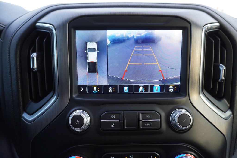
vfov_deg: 53.2
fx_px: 158
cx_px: 118
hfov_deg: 73.7
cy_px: 79
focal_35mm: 24
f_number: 4
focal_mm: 16
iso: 320
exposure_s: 1/60
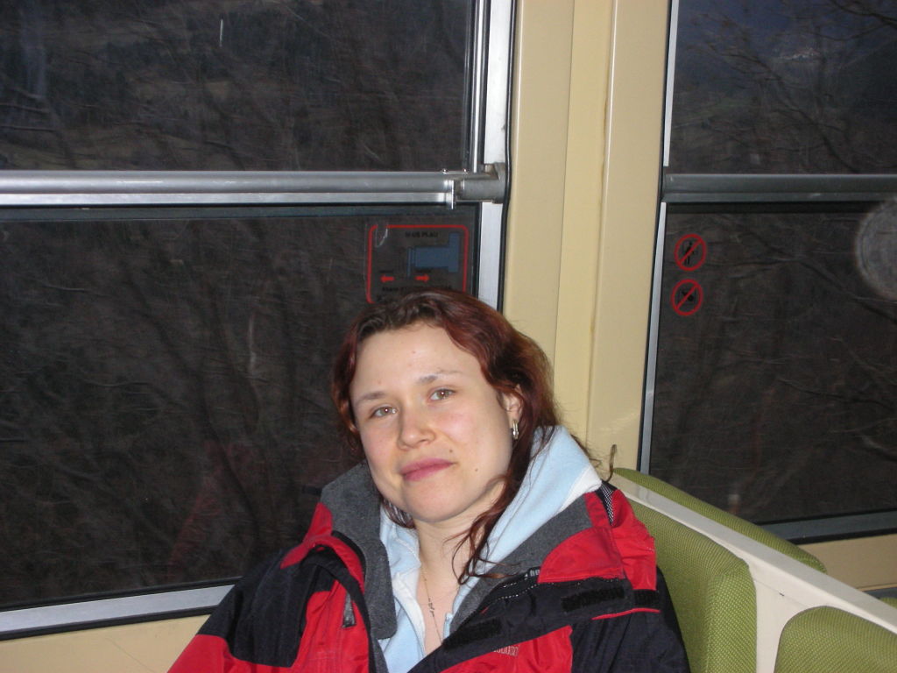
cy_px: 336
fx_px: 1581
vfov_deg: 24.0
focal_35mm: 61
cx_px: 448
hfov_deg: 31.7
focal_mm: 10.1
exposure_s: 1/120
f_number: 4
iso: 163
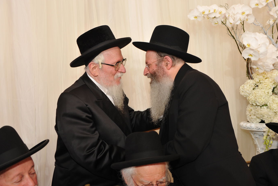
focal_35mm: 41
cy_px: 91
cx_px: 141
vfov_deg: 32.6
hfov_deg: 47.4
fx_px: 317
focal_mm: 40
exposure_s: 1/60
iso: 1000
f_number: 5
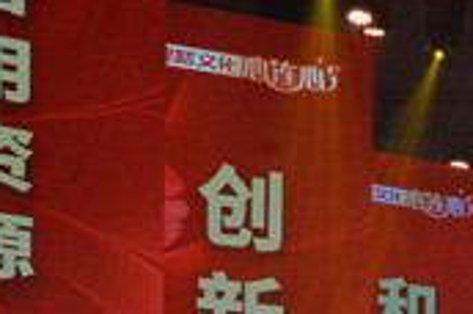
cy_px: 501
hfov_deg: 11.1
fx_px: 2177
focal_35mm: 166
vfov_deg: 8.0
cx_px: 998
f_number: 10
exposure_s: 1/400
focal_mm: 38
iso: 6400
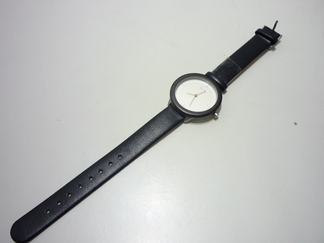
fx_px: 300
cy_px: 122
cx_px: 162
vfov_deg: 44.2
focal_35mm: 32
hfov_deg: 56.8
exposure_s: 1/30
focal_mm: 5.2
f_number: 3.3
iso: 200
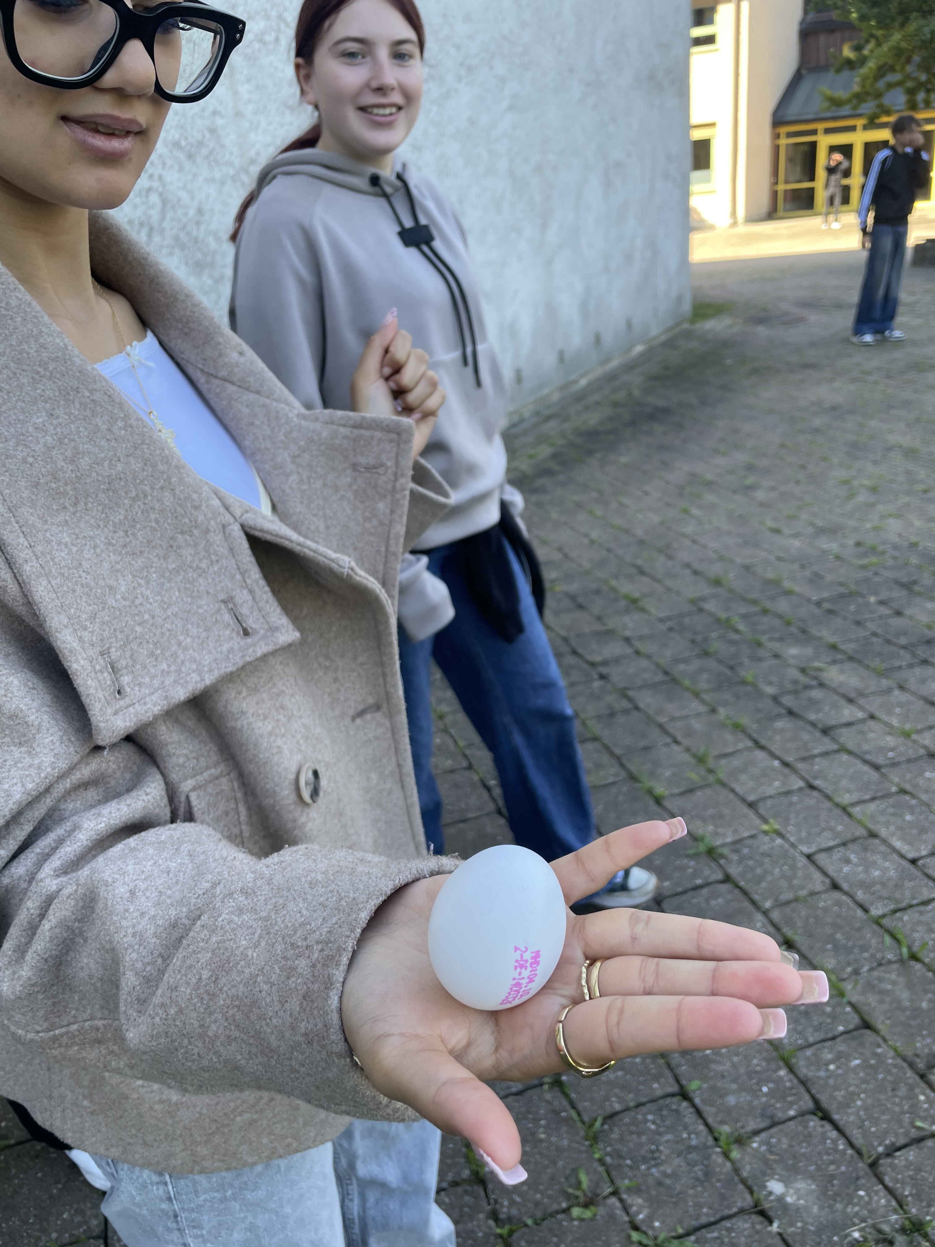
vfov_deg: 67.3
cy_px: 624
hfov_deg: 53.1
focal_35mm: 26
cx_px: 468
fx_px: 936
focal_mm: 4.2
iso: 32
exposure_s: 1/156
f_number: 1.6
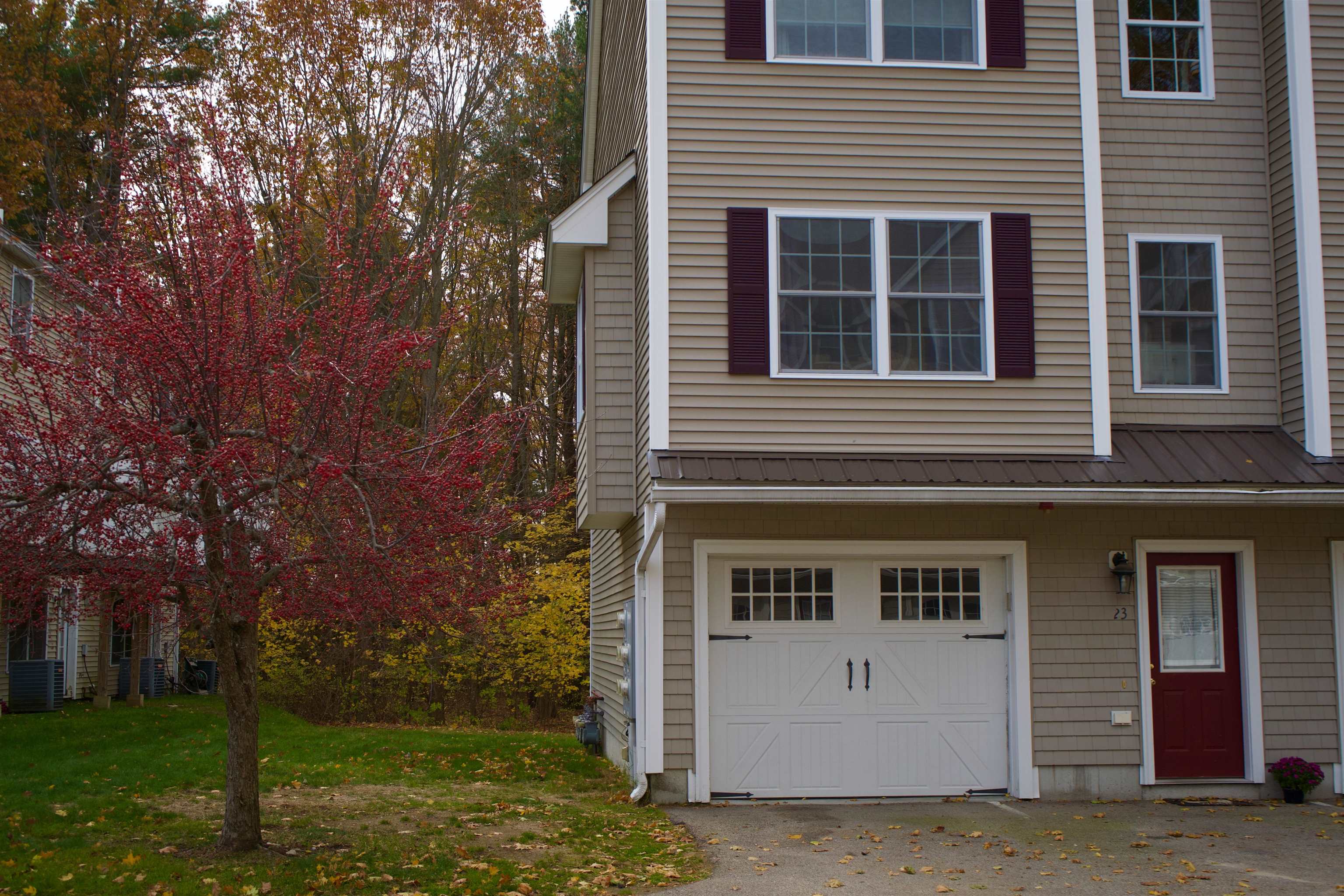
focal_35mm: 39
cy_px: 448
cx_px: 672
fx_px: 1456
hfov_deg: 49.6
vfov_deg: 34.2
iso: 400
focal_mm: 39
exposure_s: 1/1000
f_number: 5.6
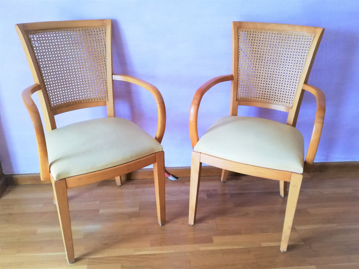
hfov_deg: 58.4
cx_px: 180
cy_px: 134
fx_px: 321
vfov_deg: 45.4
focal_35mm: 31
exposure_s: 1/20
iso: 640
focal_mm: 3.81
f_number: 2.2
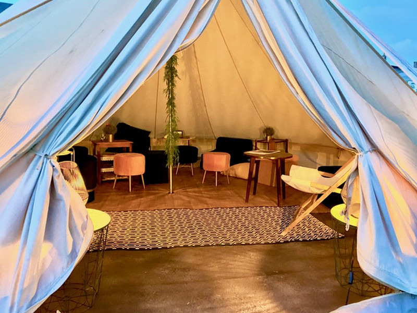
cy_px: 156
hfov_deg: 67.3
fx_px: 313
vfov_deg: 53.1
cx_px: 208
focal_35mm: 26
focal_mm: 4.25
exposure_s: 1/25
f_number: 1.8
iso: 800
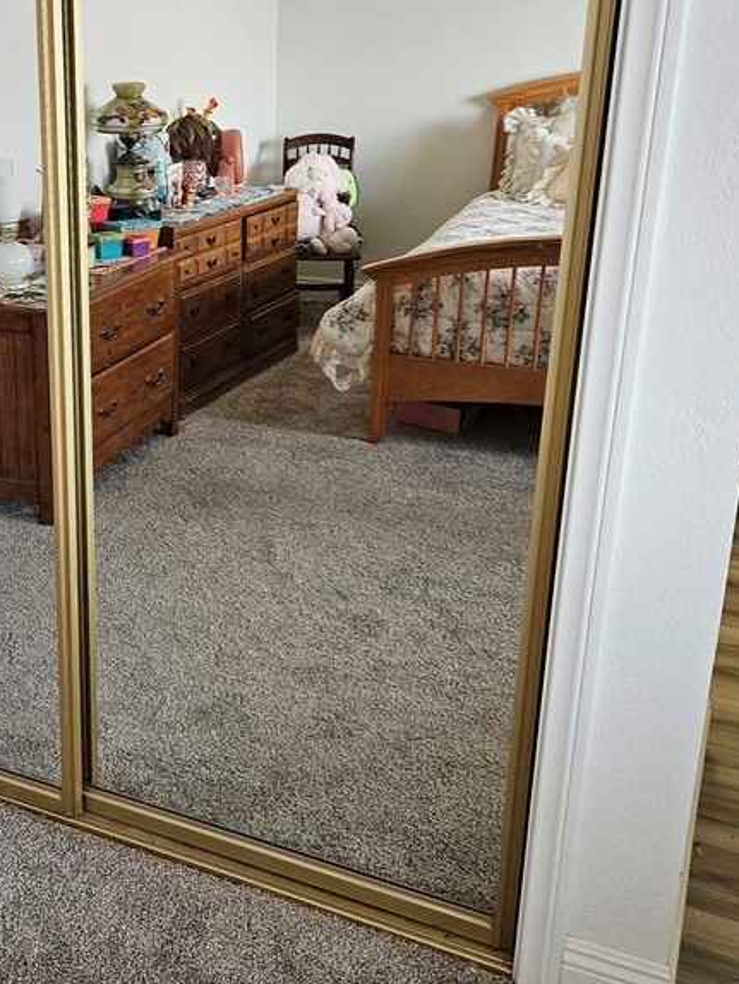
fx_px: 1166
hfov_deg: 33.9
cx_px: 130
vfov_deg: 45.6
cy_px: 410
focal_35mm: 41
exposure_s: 1/120
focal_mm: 5.4
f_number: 1.8
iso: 320
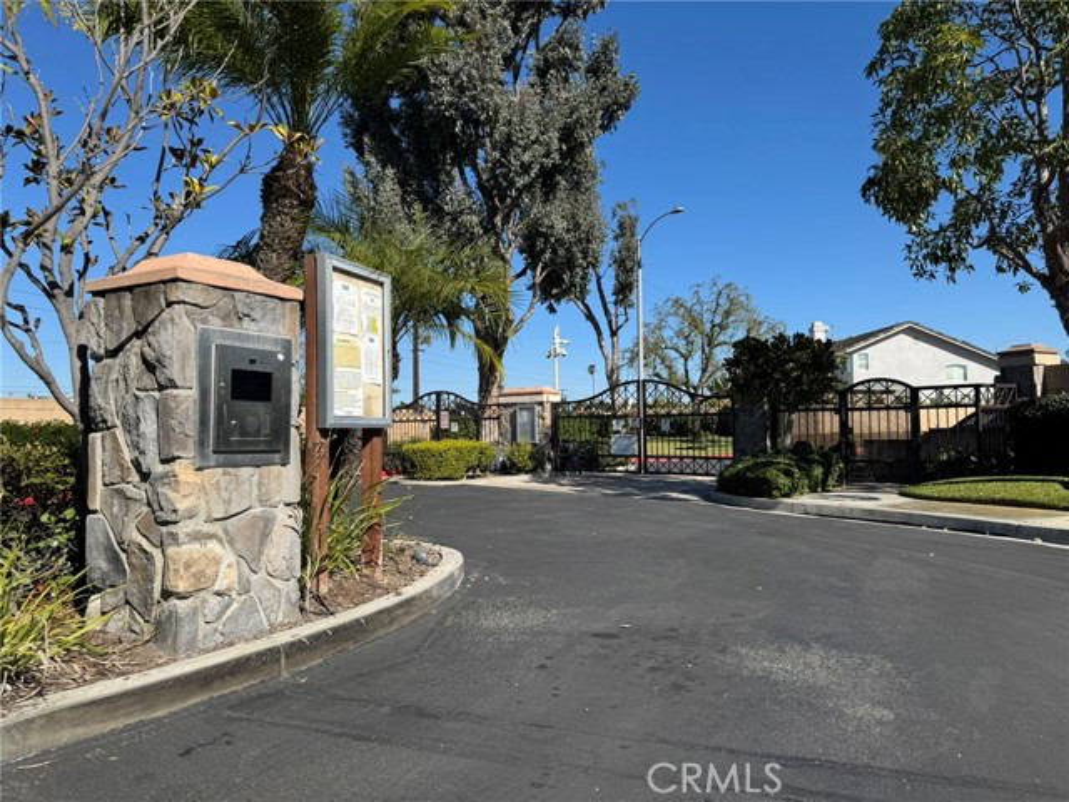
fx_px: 741
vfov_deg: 56.8
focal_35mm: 24
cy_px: 401
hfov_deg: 71.6
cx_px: 534
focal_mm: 6.76
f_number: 1.78
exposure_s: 1/5348
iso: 80
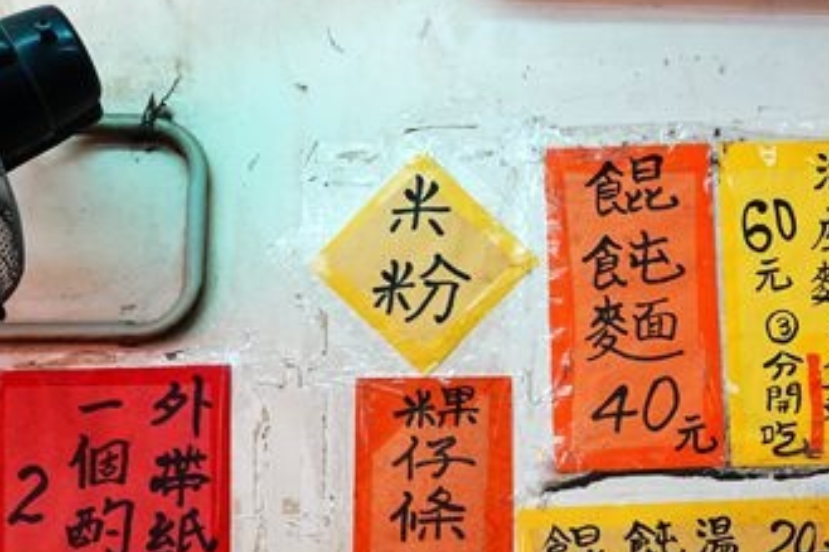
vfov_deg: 16.1
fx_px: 1956
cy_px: 309
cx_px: 615
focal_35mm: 85
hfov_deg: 23.7
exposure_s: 1/50
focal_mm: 15.9
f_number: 4
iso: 320
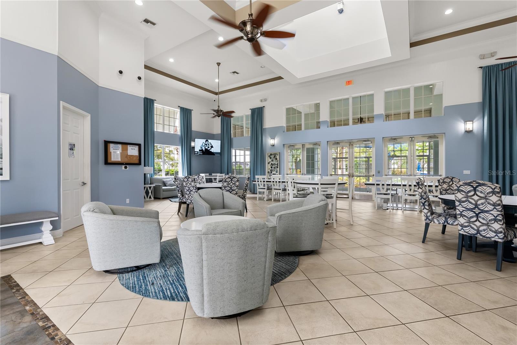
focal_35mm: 16
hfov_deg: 96.7
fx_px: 230
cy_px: 172
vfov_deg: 73.8
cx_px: 258
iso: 800
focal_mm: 16
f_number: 7.1
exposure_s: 1/40
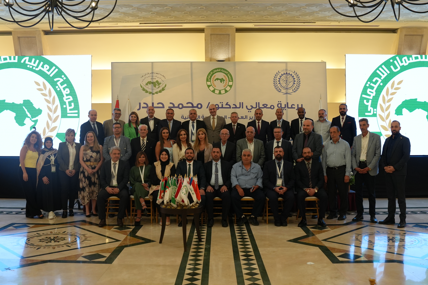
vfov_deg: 36.9
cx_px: 214
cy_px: 142
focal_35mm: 36
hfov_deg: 53.1
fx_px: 428
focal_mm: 24
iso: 1000
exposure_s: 1/160
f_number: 4
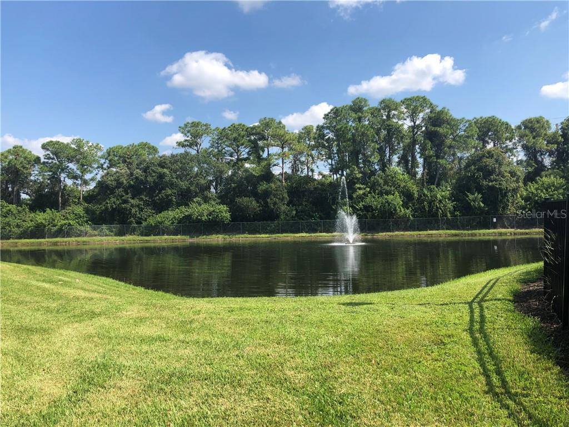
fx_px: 460
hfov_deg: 63.4
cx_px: 284
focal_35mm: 28
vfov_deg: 49.7
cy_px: 214
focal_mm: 4
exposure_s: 1/1412
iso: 20
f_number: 1.8
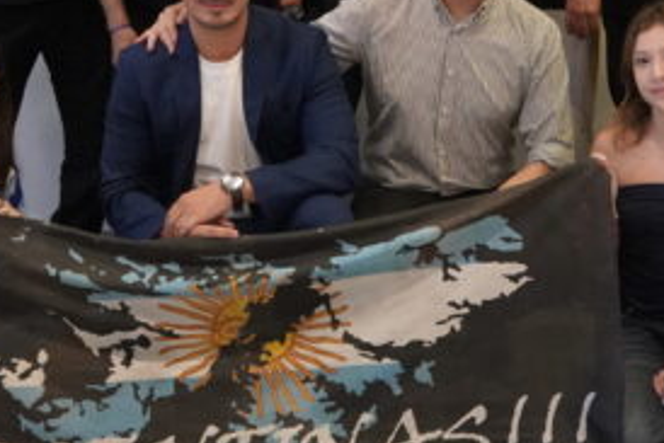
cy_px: 11
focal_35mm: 70
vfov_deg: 19.0
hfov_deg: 28.8
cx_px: 393
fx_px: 1292
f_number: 4
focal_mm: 24
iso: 8000
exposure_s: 1/160
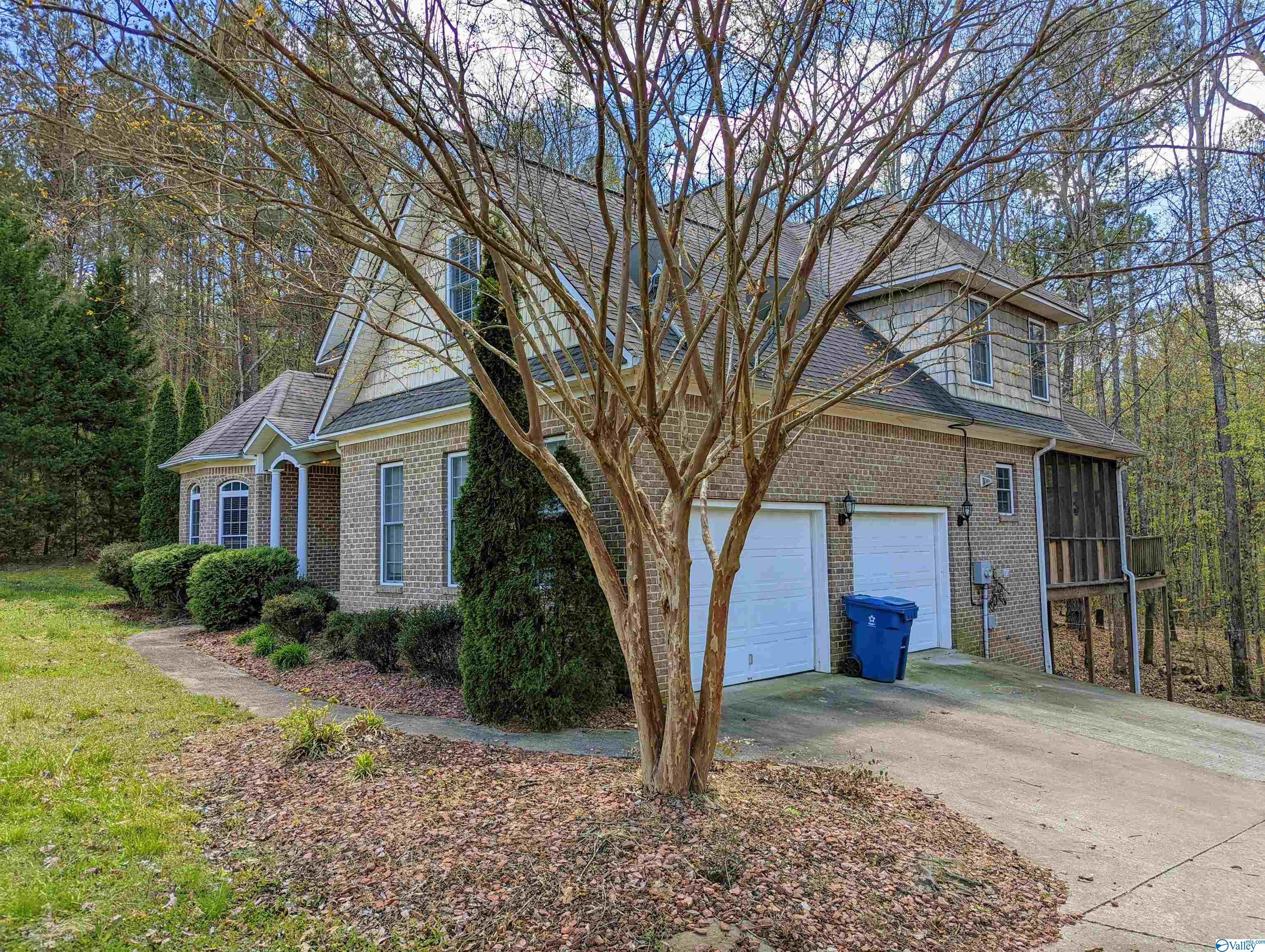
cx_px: 632
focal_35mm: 24
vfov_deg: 56.9
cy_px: 476
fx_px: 878
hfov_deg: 71.5
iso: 29
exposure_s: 1/599
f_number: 1.85
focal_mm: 6.81
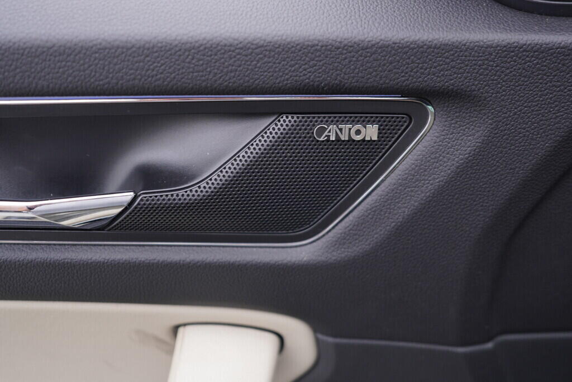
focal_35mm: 36
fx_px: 572
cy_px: 191
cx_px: 286
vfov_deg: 36.9
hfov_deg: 53.1
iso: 160
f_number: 2.8
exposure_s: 1/40
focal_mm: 24
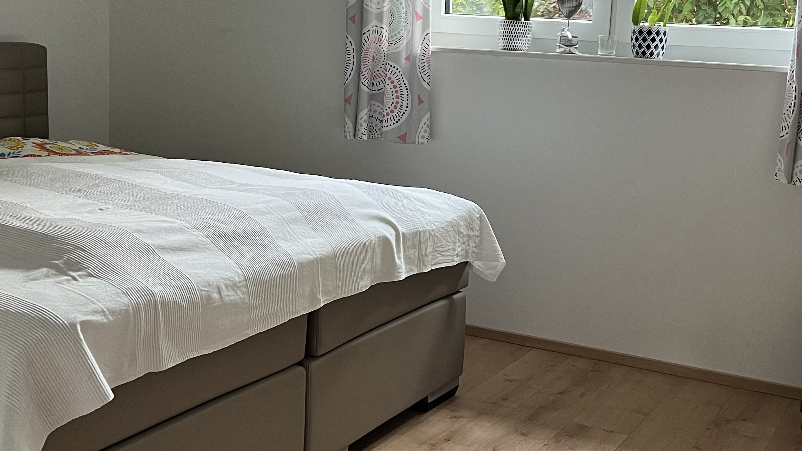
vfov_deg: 24.4
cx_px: 489
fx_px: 1042
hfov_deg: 41.9
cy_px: 175
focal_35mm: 49
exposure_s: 1/60
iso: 160
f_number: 1.5
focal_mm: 5.7
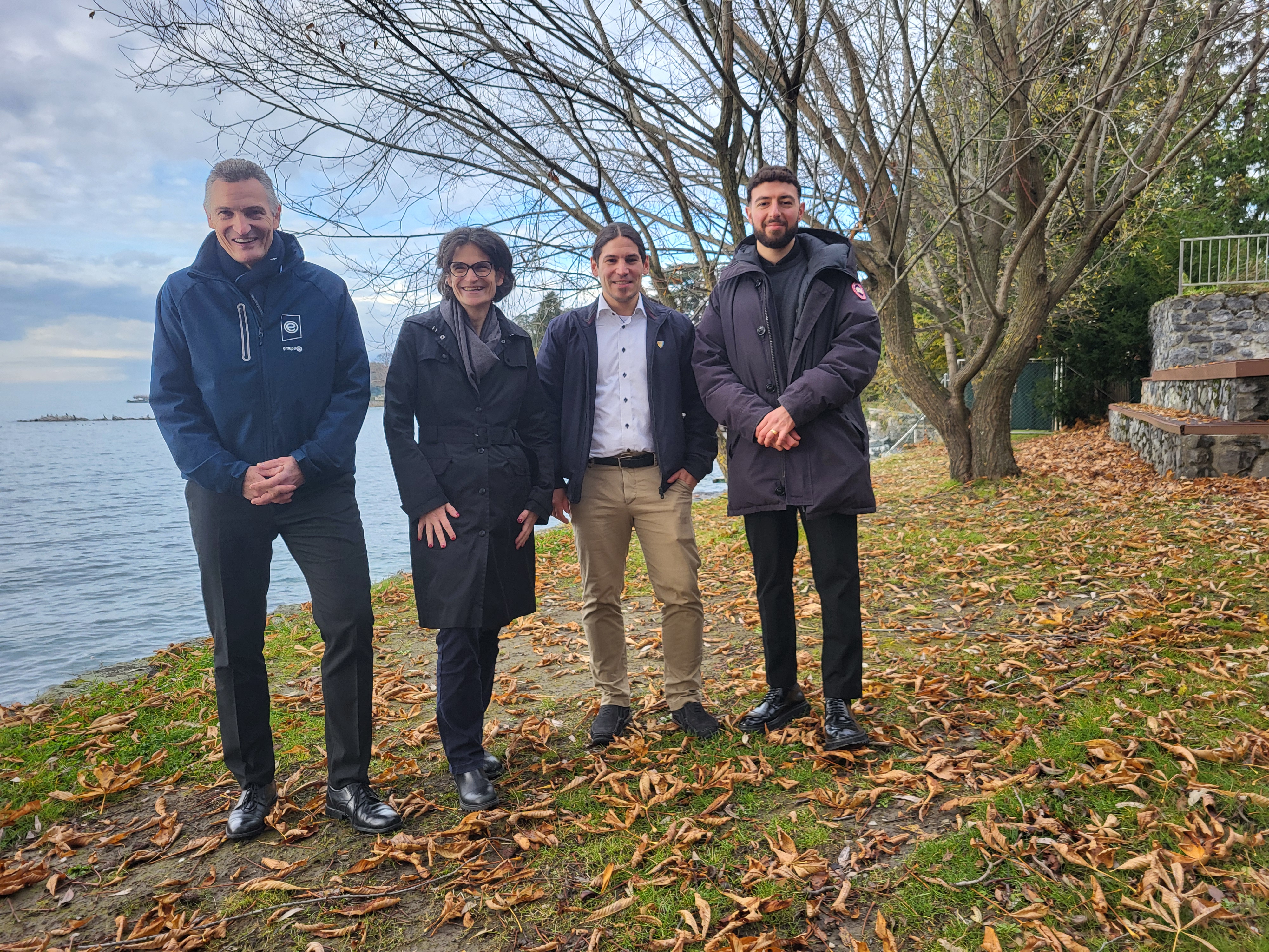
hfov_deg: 67.3
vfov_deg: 53.1
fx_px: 953
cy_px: 476
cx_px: 634
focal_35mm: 26
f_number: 1.8
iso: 40
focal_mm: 5.4
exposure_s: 1/472
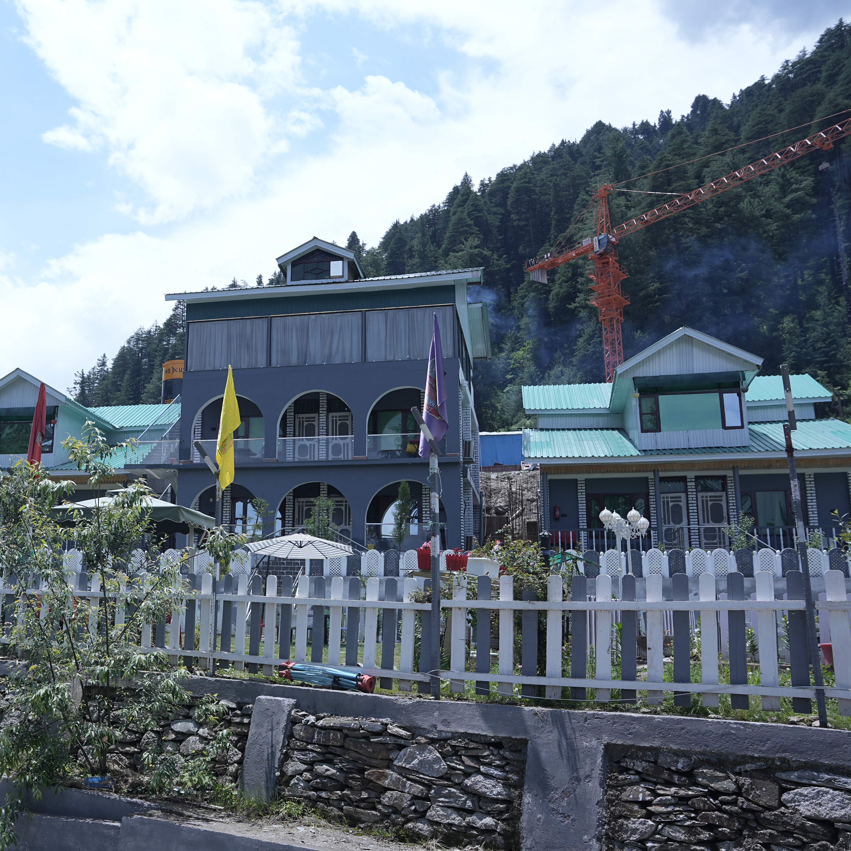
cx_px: 172
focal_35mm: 34
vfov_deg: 48.5
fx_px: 946
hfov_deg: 46.0
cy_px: 424
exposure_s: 1/640
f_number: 5.6
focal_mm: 24
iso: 125
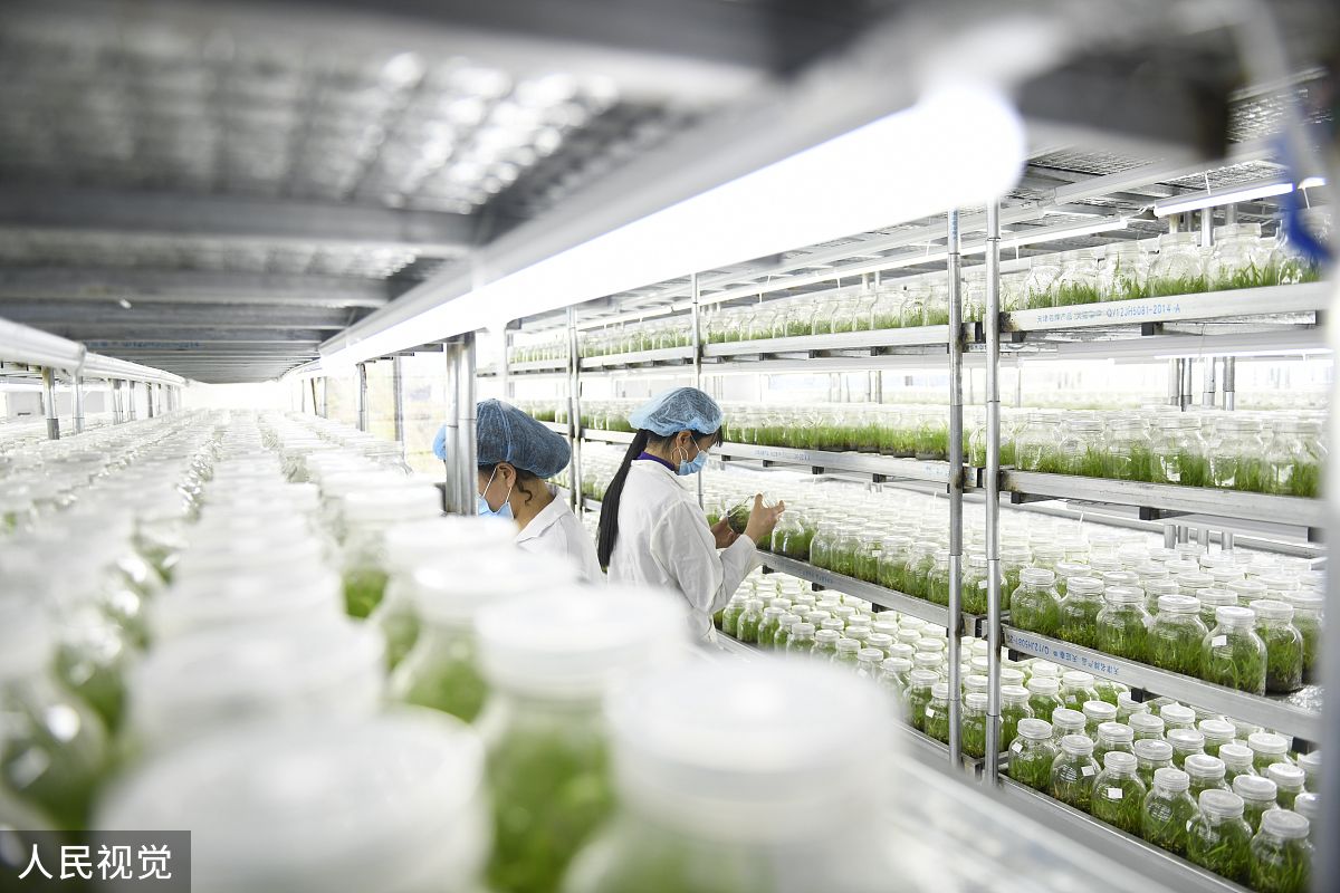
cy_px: 446
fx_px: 893
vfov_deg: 53.1
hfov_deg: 73.7
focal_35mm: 24
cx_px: 670
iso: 400
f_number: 3.2
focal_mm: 24
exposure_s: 1/200
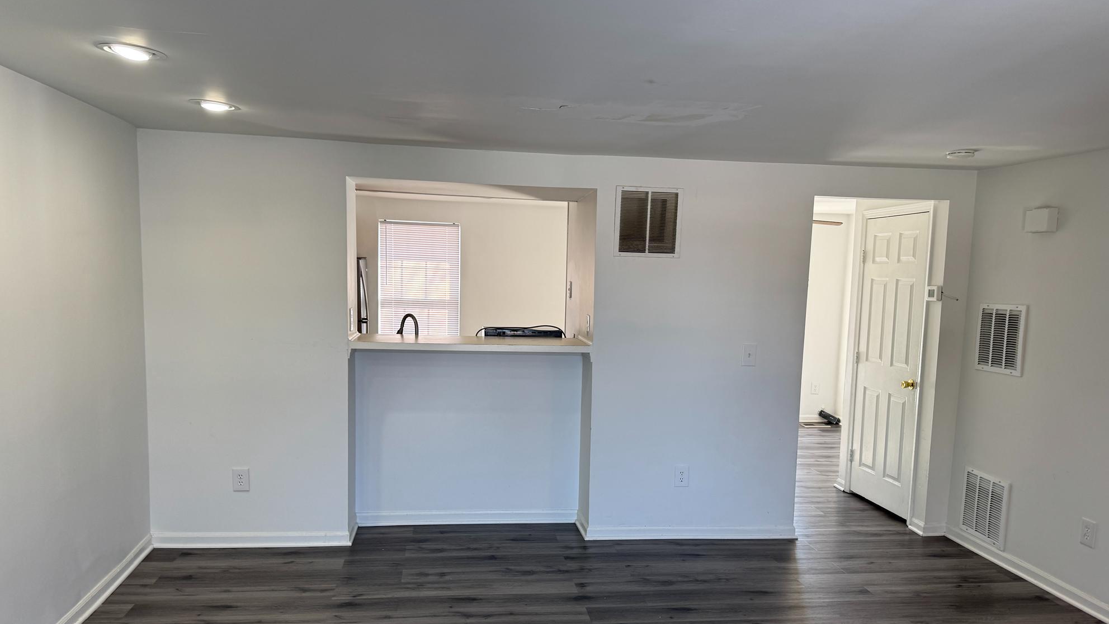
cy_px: 372
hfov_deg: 69.9
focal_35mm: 27
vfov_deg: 42.7
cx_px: 555
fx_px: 794
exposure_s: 1/120
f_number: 1.78
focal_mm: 6.76
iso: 100
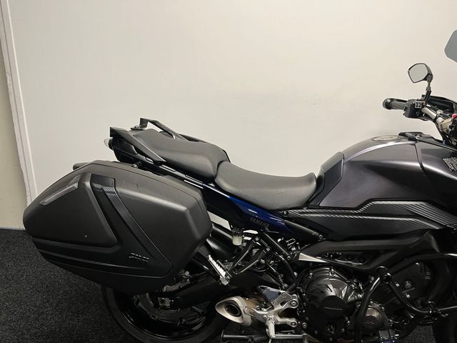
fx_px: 343
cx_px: 228
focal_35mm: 26
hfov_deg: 67.3
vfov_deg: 53.1
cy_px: 172
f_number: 1.6
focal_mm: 5.1
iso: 80
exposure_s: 1/50
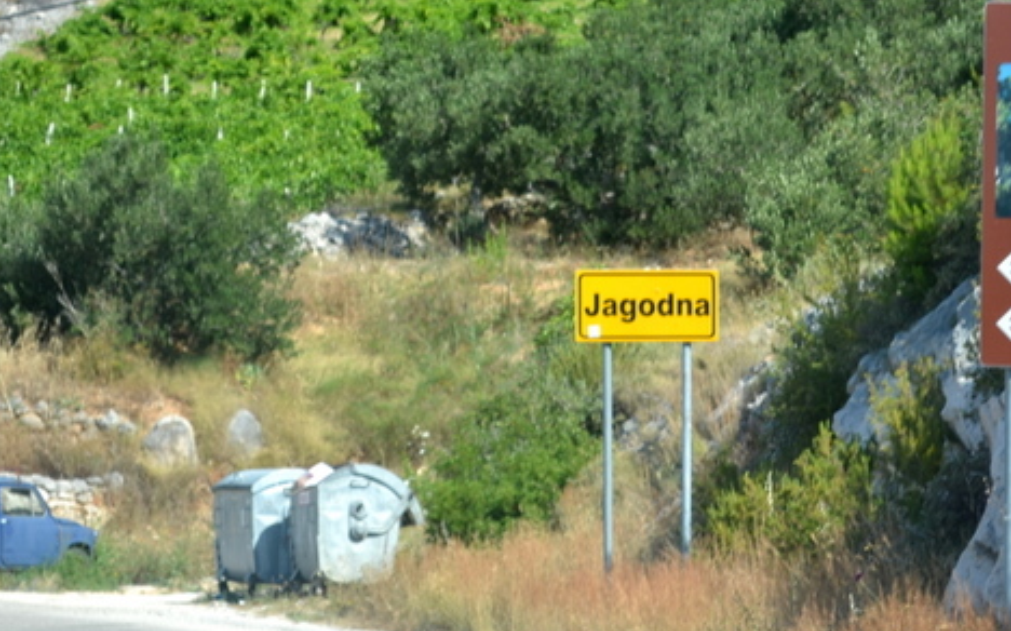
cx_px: 572
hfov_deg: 14.5
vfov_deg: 9.1
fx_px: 3962
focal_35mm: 144
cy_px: 164
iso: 100
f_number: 6.3
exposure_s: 1/160
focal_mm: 55
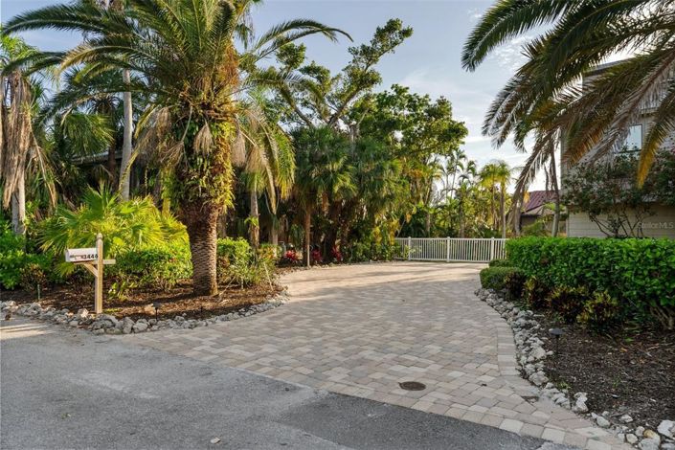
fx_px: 450
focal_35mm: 24
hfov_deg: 73.7
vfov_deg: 53.1
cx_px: 338
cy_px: 225
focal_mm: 24
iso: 320
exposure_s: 1/60
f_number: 8
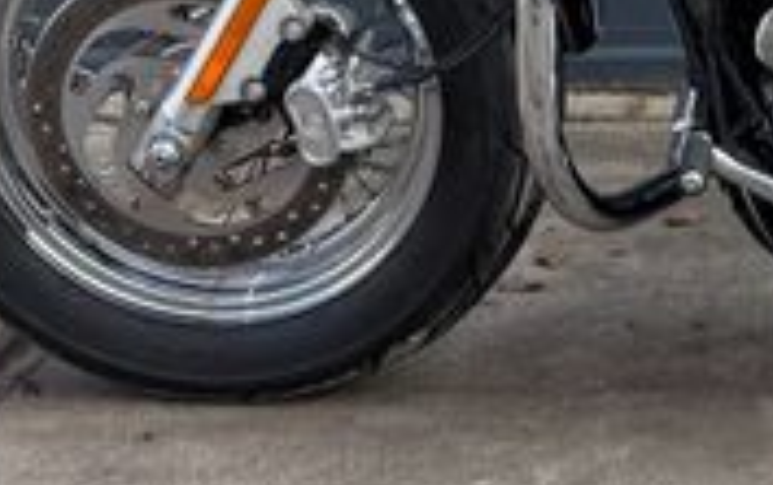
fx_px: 1940
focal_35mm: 92
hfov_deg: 19.8
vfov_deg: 13.2
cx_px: 1122
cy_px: -323
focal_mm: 6.76
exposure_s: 1/358
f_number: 1.78
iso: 80
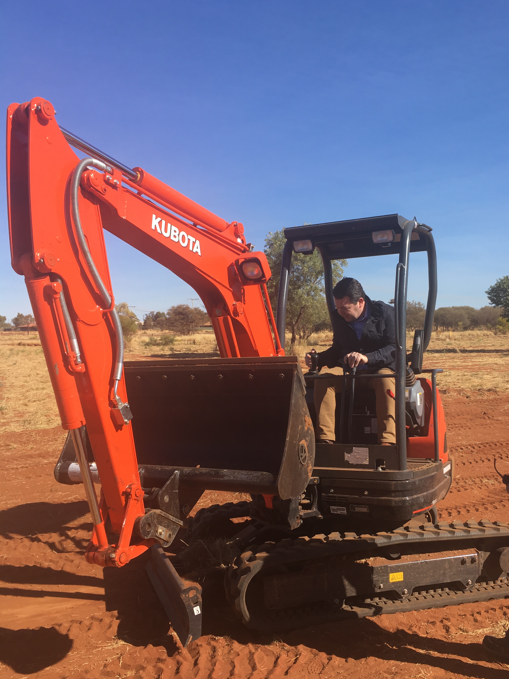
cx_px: 296
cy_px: 373
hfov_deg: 41.7
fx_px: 667
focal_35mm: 34
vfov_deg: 53.9
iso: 25
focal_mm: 4.15
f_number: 2.2
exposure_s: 1/1068
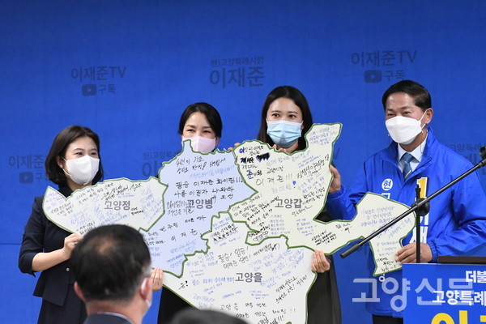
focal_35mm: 105
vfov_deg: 13.0
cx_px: 243
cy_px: 162
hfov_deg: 19.5
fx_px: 1417
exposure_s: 1/1250
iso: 8000
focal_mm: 70
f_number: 3.2
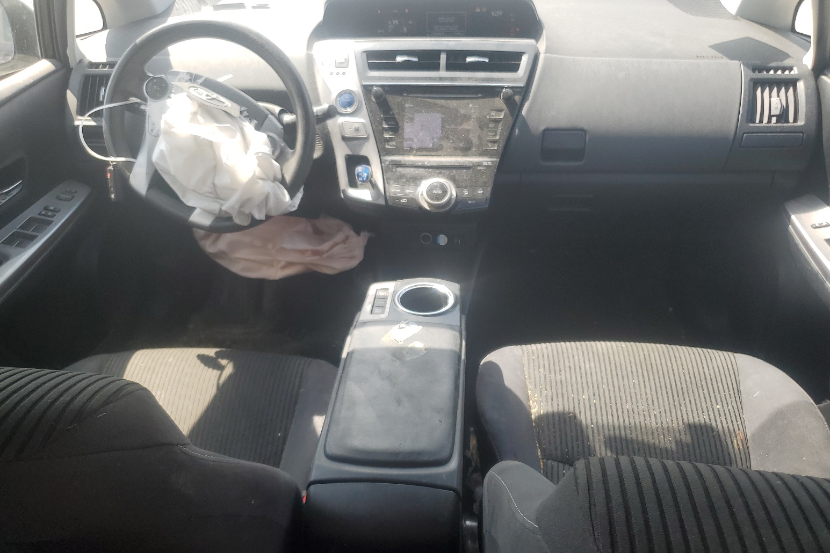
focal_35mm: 28
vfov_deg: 46.3
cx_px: 422
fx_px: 646
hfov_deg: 65.5
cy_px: 310
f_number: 1.5
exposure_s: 1/417
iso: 50
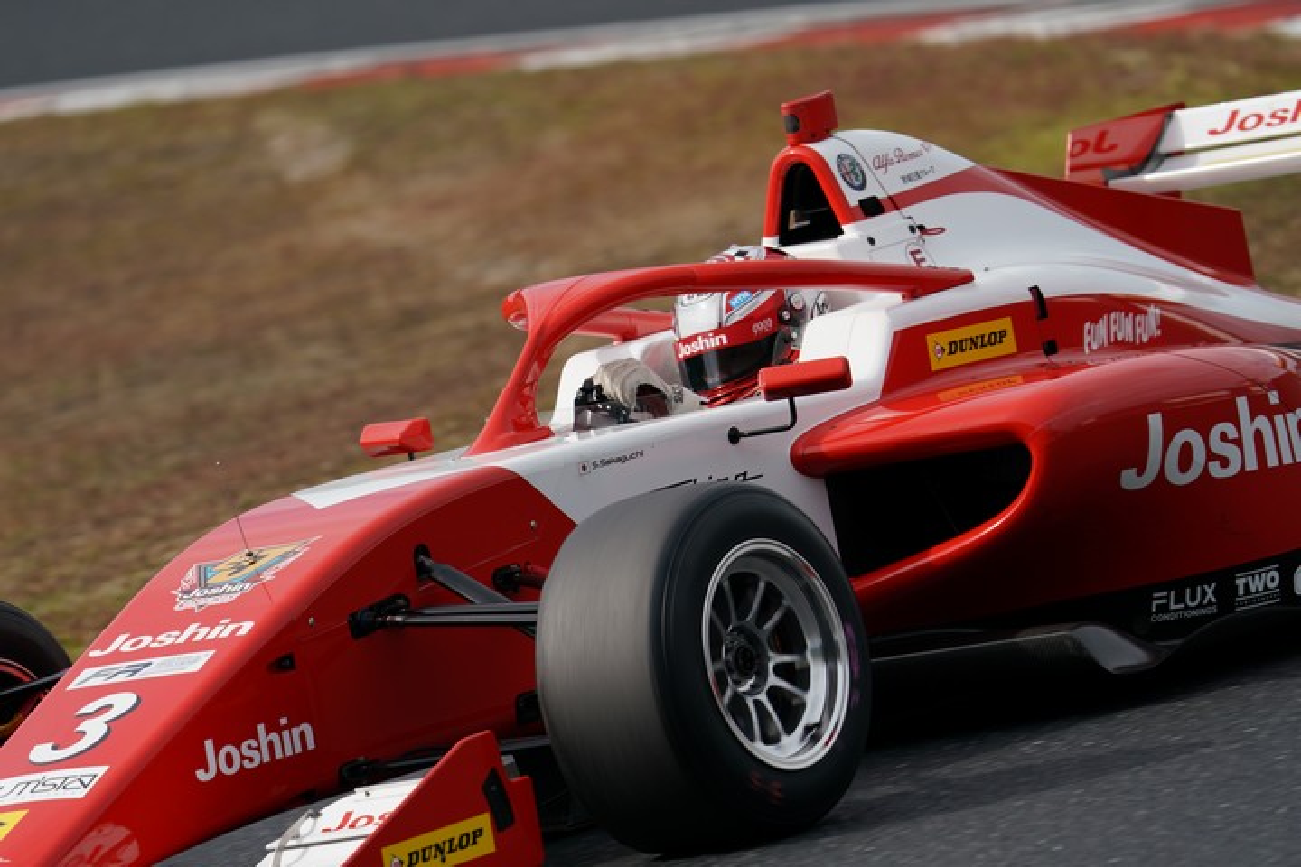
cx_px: 650
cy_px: 434
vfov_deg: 3.1
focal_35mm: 441
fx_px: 15936
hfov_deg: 4.7
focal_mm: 441
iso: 200
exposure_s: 1/800
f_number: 7.1
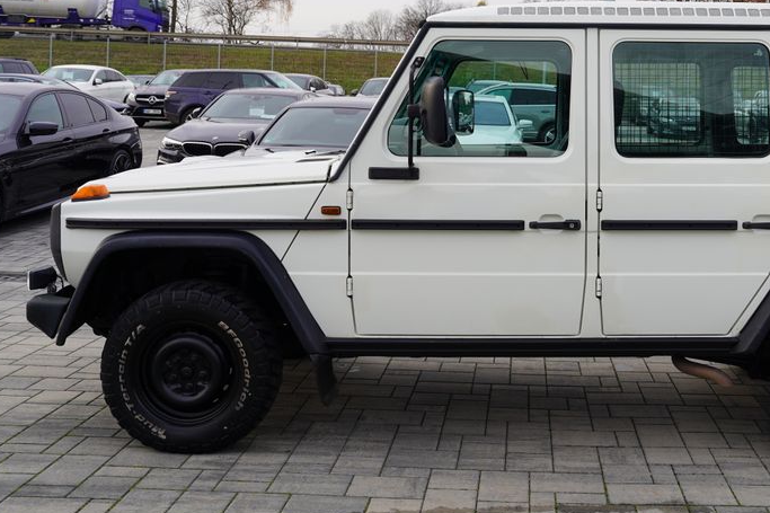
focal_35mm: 42
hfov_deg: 45.3
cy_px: 137
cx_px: 545
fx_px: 898
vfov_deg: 31.4
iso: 100
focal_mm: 28
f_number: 5.6
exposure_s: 1/125
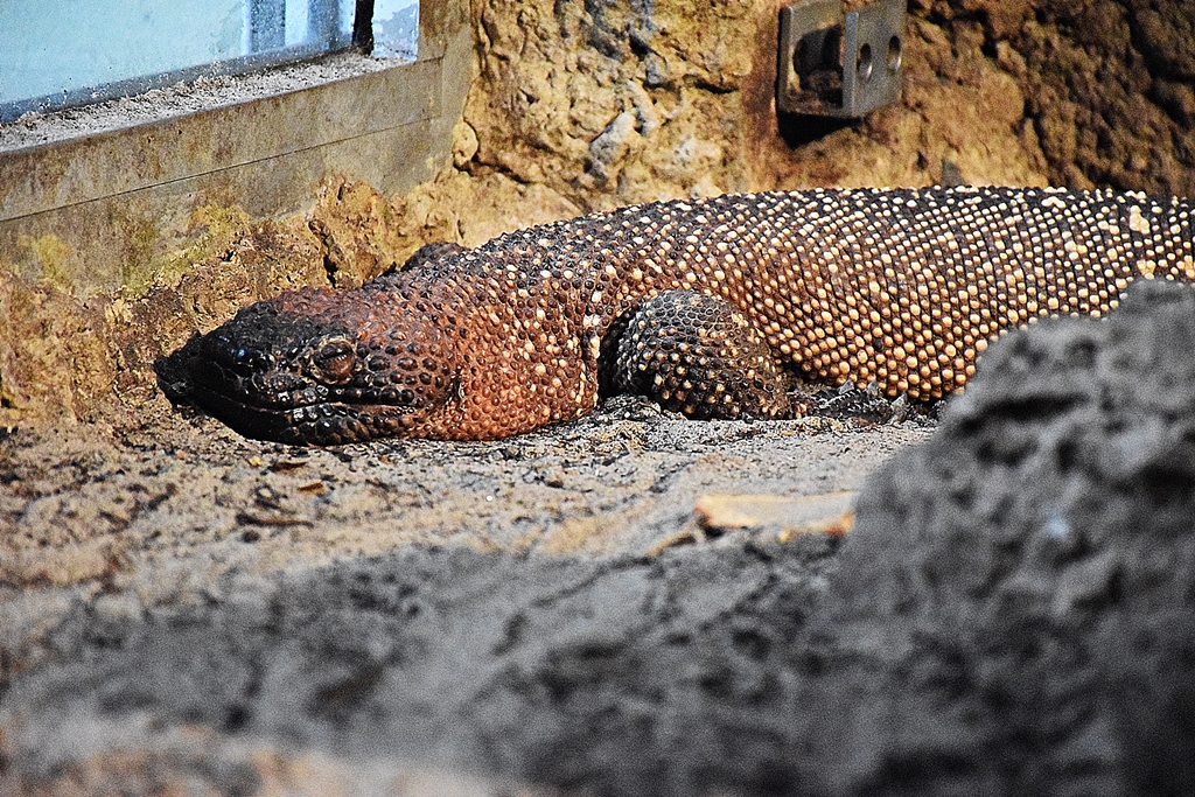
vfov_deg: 6.5
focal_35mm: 210
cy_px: 398
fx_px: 6971
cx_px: 598
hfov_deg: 9.8
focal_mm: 140
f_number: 5.6
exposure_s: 1/400
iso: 12800
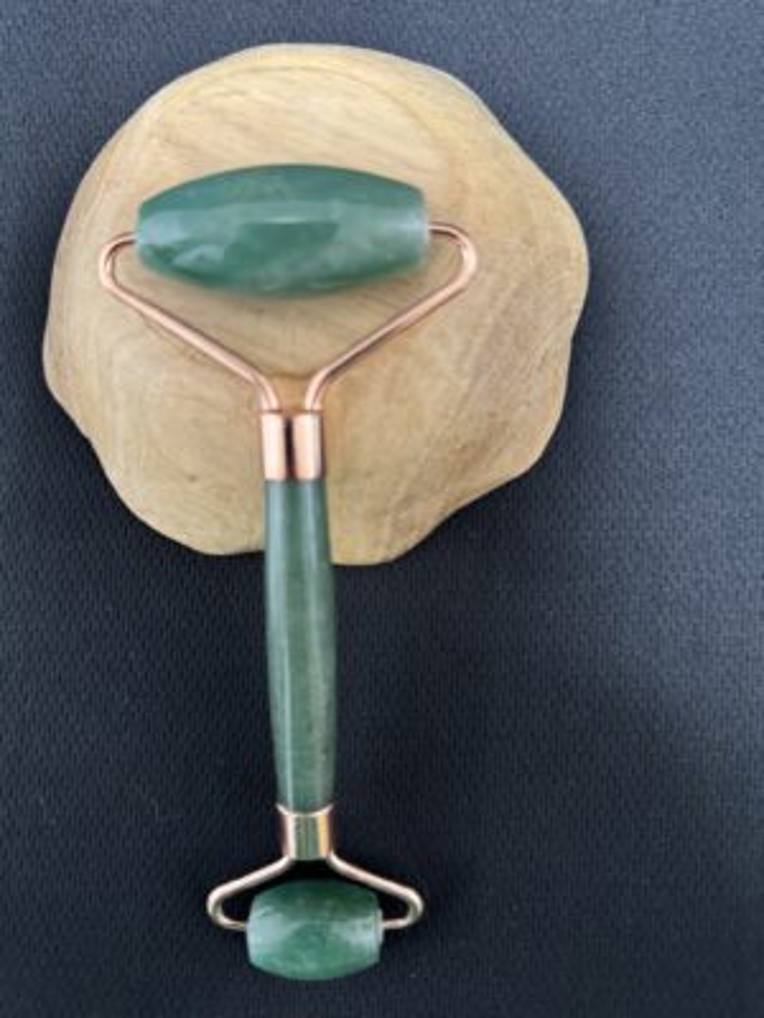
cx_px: 382
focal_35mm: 24
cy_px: 509
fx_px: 706
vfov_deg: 71.6
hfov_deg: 56.8
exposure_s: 1/60
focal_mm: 6.76
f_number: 1.78
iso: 500
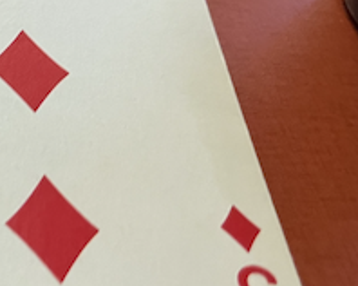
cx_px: -212
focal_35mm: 82
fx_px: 868
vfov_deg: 18.4
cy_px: 38
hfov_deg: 19.6
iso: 250
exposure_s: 1/60
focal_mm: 5.1
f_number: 1.6
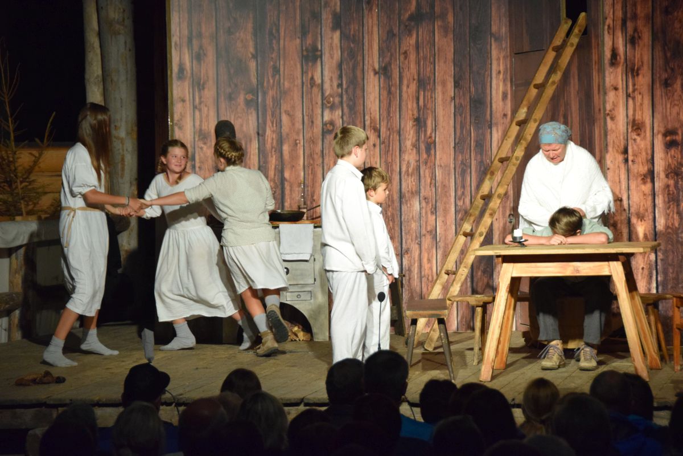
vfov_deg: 9.6
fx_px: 2703
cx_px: 342
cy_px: 228
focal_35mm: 142
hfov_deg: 14.4
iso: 3200
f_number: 5.3
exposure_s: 1/200
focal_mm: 95
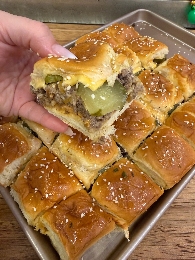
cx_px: 98
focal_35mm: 24
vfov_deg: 71.6
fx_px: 180
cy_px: 130
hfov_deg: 56.8
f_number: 2.2
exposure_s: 1/60
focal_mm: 2.22
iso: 400
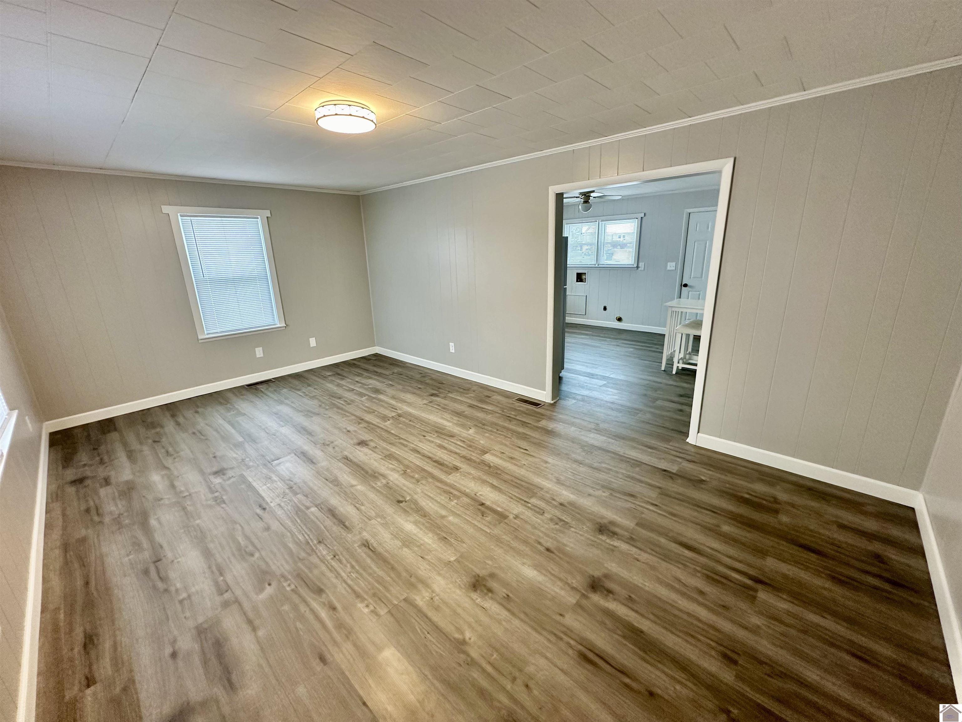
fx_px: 389
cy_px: 361
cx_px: 481
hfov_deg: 102.1
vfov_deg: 85.7
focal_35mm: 14
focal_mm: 2.22
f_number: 2.2
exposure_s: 1/60
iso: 250
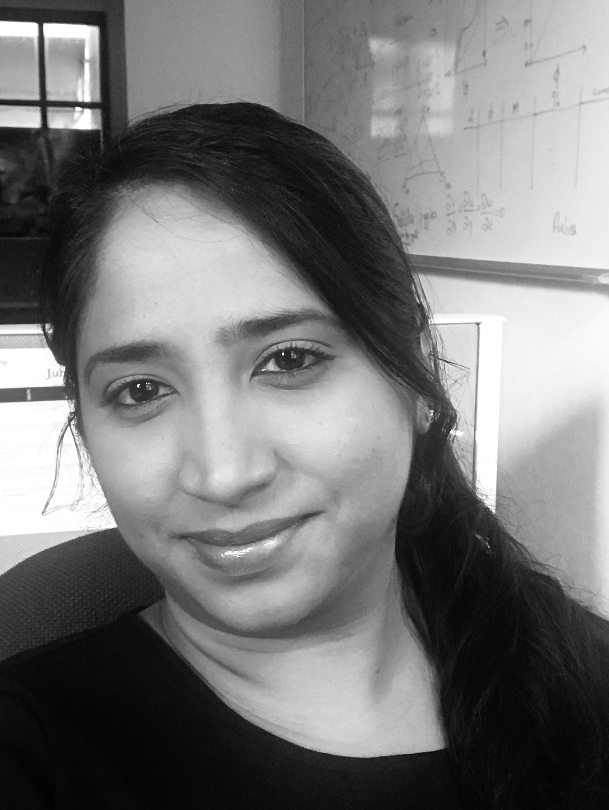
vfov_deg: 40.4
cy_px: 439
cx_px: 304
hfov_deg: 30.9
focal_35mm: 47
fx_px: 1101
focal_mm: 2.87
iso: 125
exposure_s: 1/30
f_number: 2.2
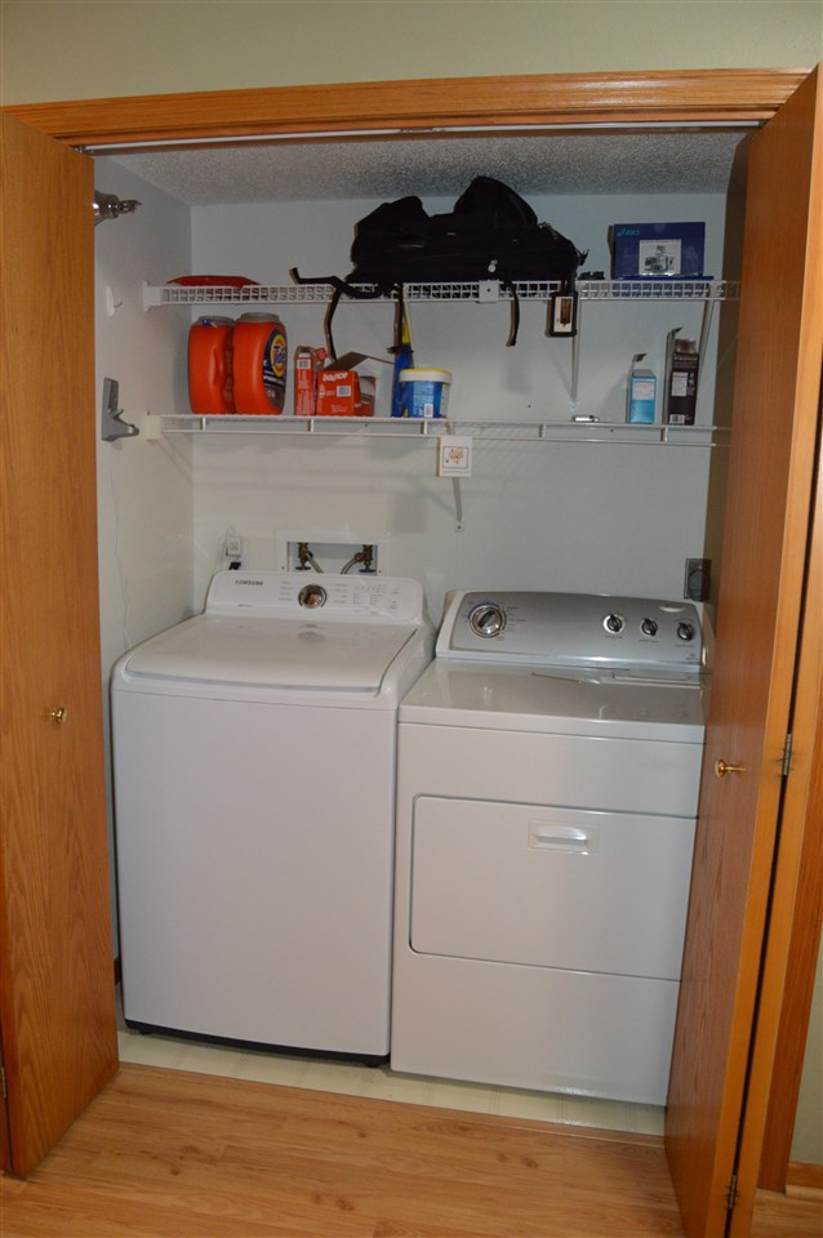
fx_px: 928
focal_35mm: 27
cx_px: 412
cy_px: 619
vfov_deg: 67.4
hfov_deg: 47.8
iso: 1250
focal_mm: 18
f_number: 3.5
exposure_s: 1/60
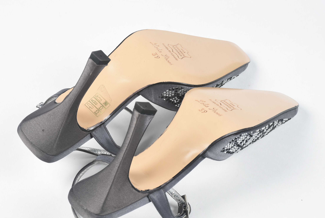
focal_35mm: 120
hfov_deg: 17.0
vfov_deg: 11.4
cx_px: 162
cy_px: 109
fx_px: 1084
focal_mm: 80
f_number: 14
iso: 200
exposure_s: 1/125
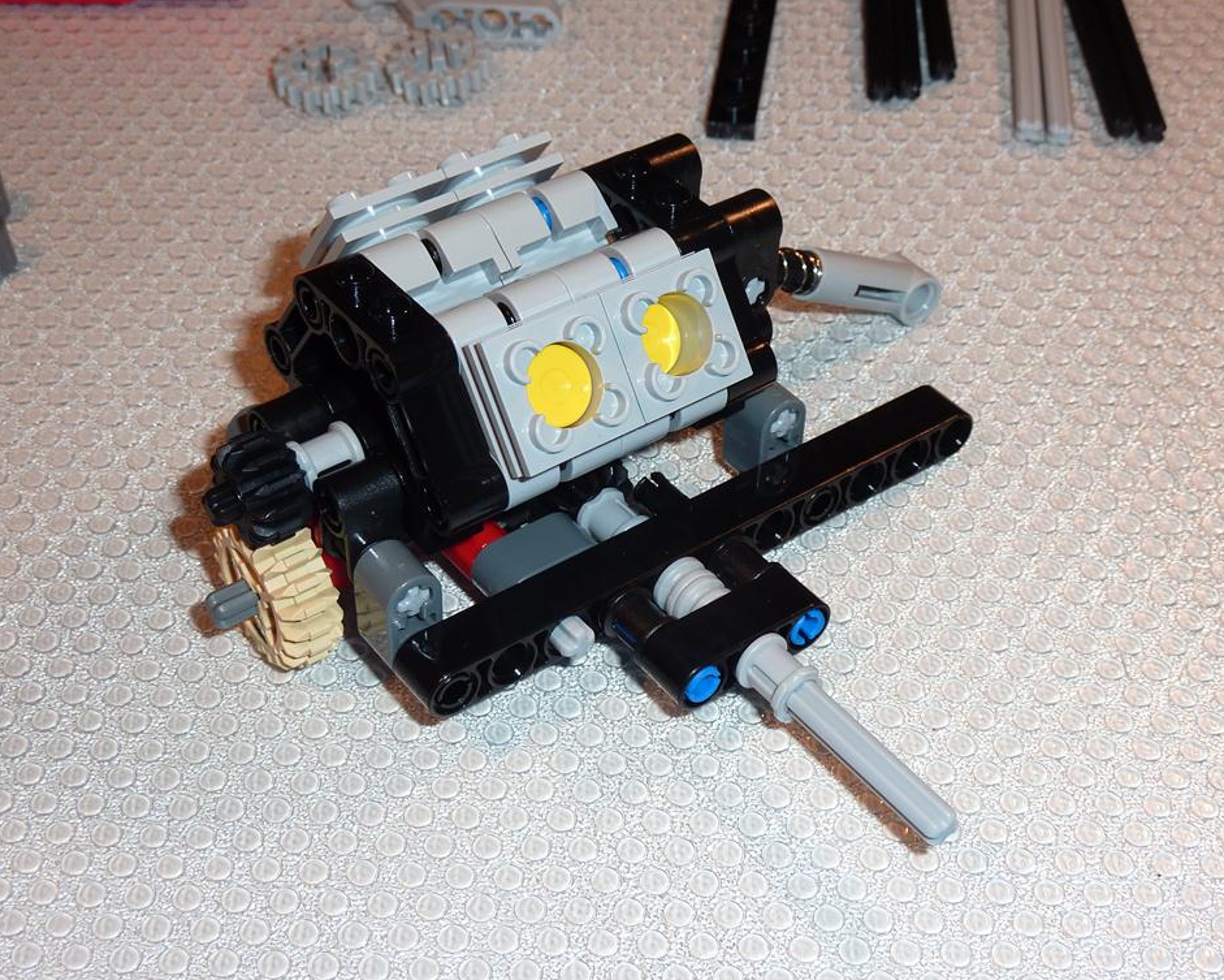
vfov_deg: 29.7
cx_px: 617
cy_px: 483
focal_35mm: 51
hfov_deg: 36.7
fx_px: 1848
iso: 100
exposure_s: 1/30
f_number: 4
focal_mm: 7.9
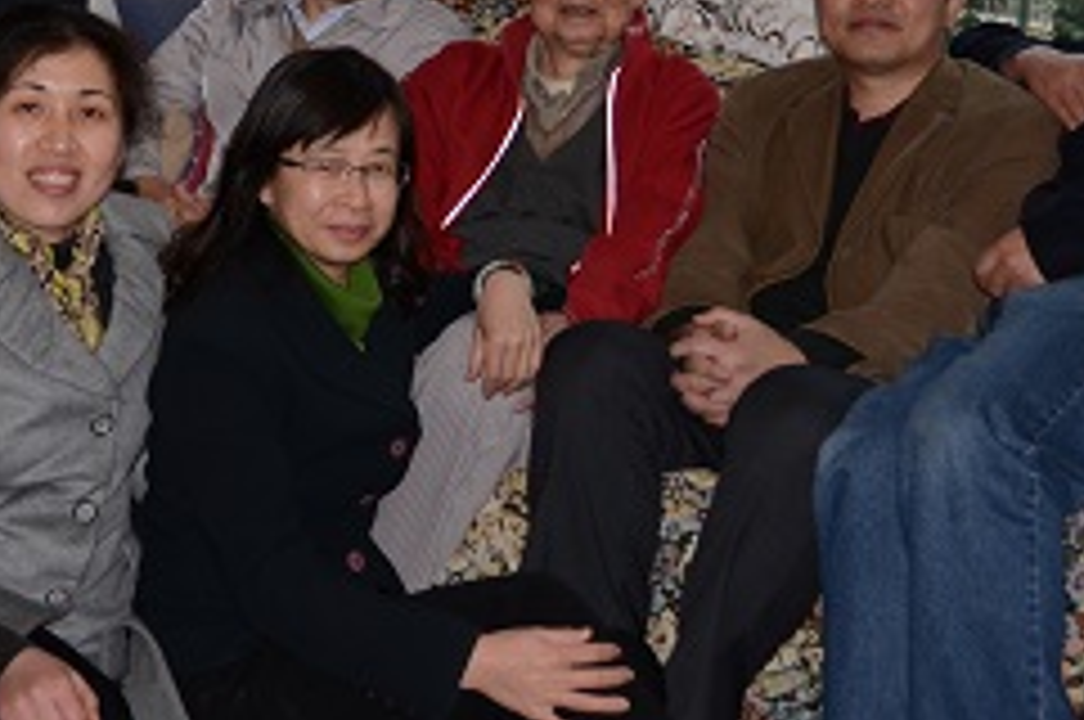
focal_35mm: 89
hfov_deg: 22.9
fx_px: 2676
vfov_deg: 14.9
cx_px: 463
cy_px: -99
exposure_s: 1/125
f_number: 3.8
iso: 200
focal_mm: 26
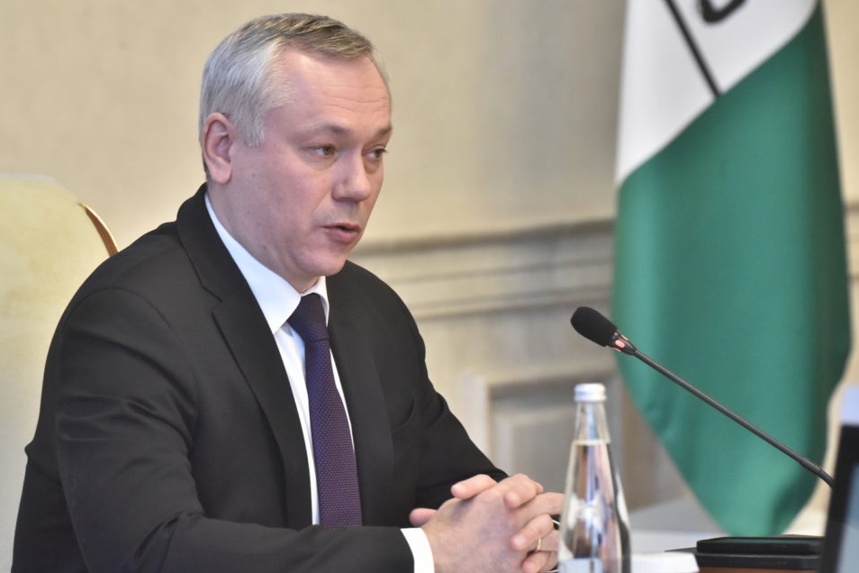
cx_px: 431
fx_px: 7683
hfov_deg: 6.4
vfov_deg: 4.3
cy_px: 291
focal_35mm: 322
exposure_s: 1/160
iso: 8000
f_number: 10
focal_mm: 300
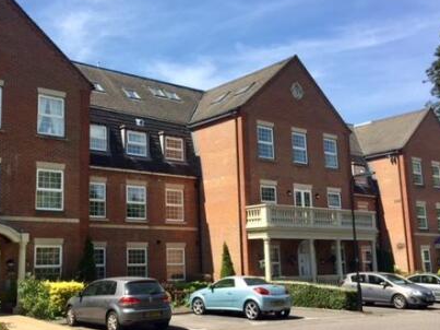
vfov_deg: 34.3
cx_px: 145
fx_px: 534
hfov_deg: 44.1
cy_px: 169
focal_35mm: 42
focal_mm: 4.15
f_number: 2.2
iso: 32
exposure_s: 1/1236
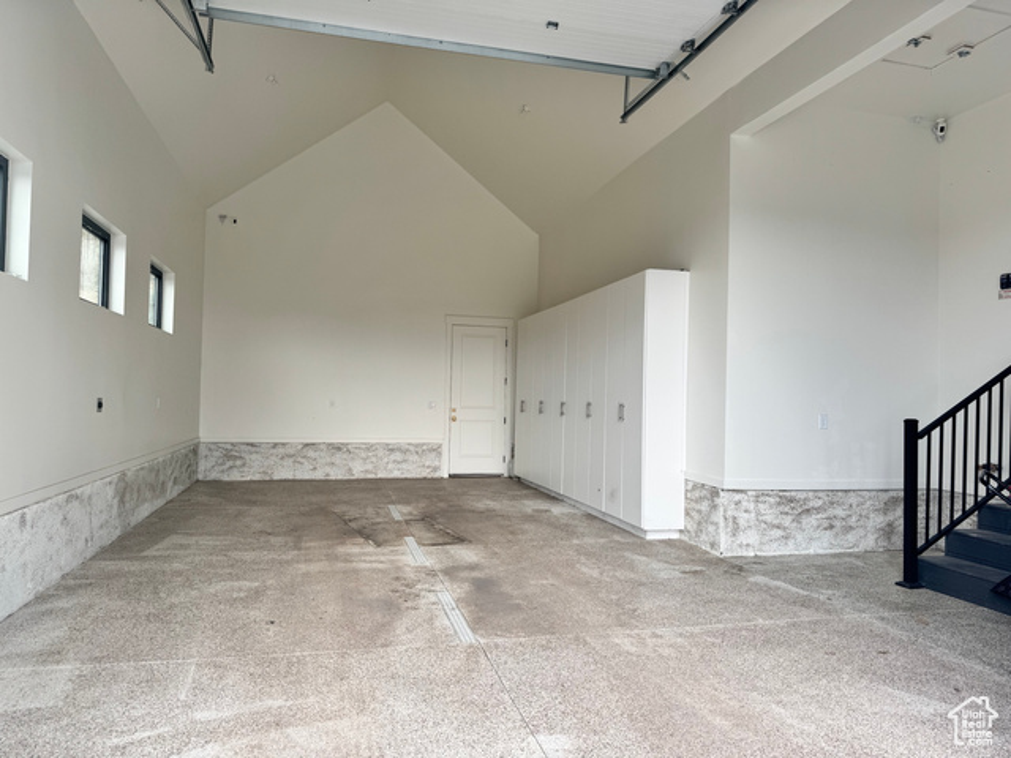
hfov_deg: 71.6
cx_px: 506
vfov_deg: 56.8
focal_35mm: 24
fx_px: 701
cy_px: 379
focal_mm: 6.76
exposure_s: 1/700
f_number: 1.78
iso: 80
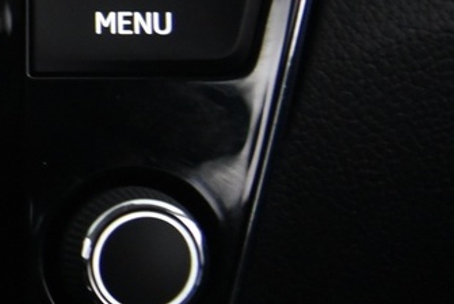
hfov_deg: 9.7
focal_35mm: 193
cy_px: 16
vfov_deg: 7.1
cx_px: -526
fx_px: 2436
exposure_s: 1/50
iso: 4000
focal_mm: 40
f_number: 4
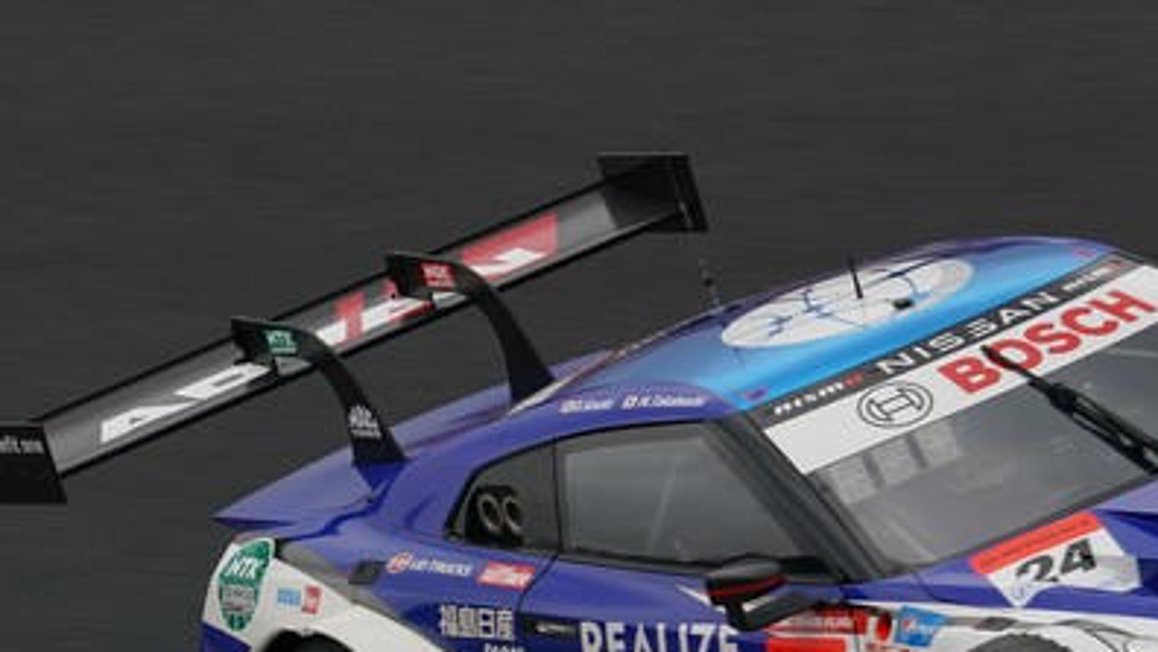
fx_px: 23834
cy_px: 386
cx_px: 886
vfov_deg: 1.6
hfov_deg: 2.8
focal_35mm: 776
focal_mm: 407
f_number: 10
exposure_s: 1/250
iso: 320
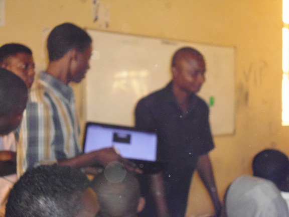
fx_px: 501
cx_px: 144
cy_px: 108
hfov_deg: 32.2
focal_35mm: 60
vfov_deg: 24.4
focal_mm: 10.6
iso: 1000
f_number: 4.5
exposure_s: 1/60
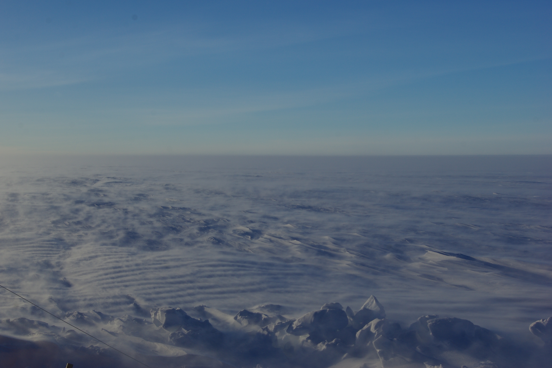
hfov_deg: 37.2
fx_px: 820
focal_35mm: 54
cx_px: 272
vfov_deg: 25.3
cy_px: 182
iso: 100
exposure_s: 1/125
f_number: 9.5
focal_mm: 35
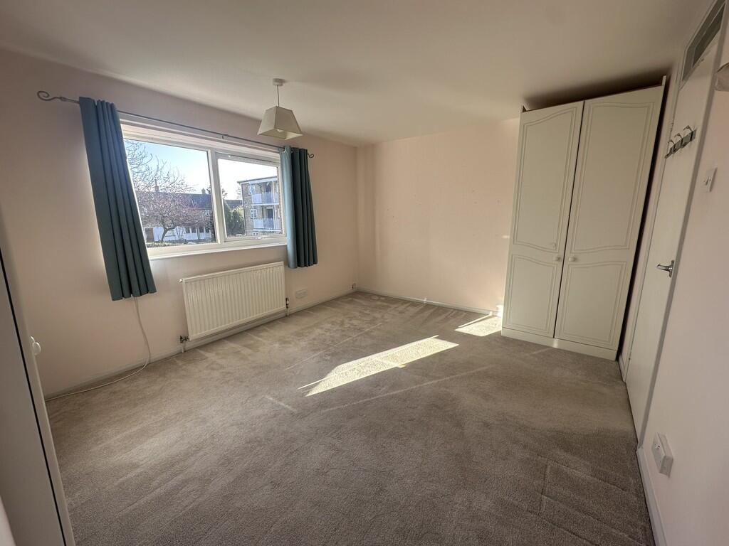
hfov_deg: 102.1
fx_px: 295
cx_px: 364
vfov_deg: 85.7
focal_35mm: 14
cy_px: 273
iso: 40
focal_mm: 2.22
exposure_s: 1/163
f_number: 2.2
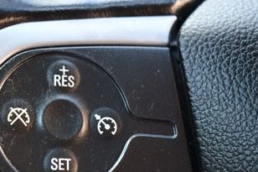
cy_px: 128
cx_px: 79
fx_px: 759
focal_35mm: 106
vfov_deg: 12.9
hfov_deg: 19.2
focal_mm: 34
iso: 1100
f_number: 4.5
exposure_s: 1/125
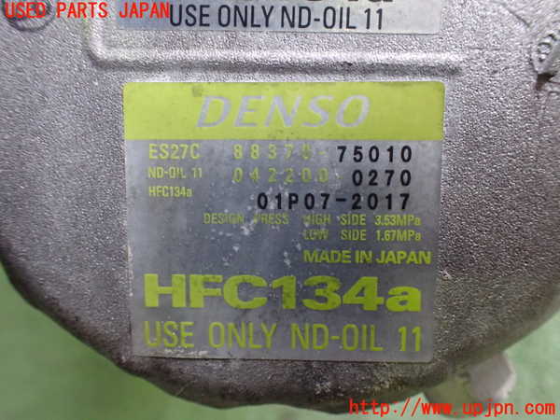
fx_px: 485
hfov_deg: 60.0
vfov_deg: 46.8
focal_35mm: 30
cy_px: 210
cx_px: 280
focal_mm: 5.4
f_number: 2.3
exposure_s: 1/50
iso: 800
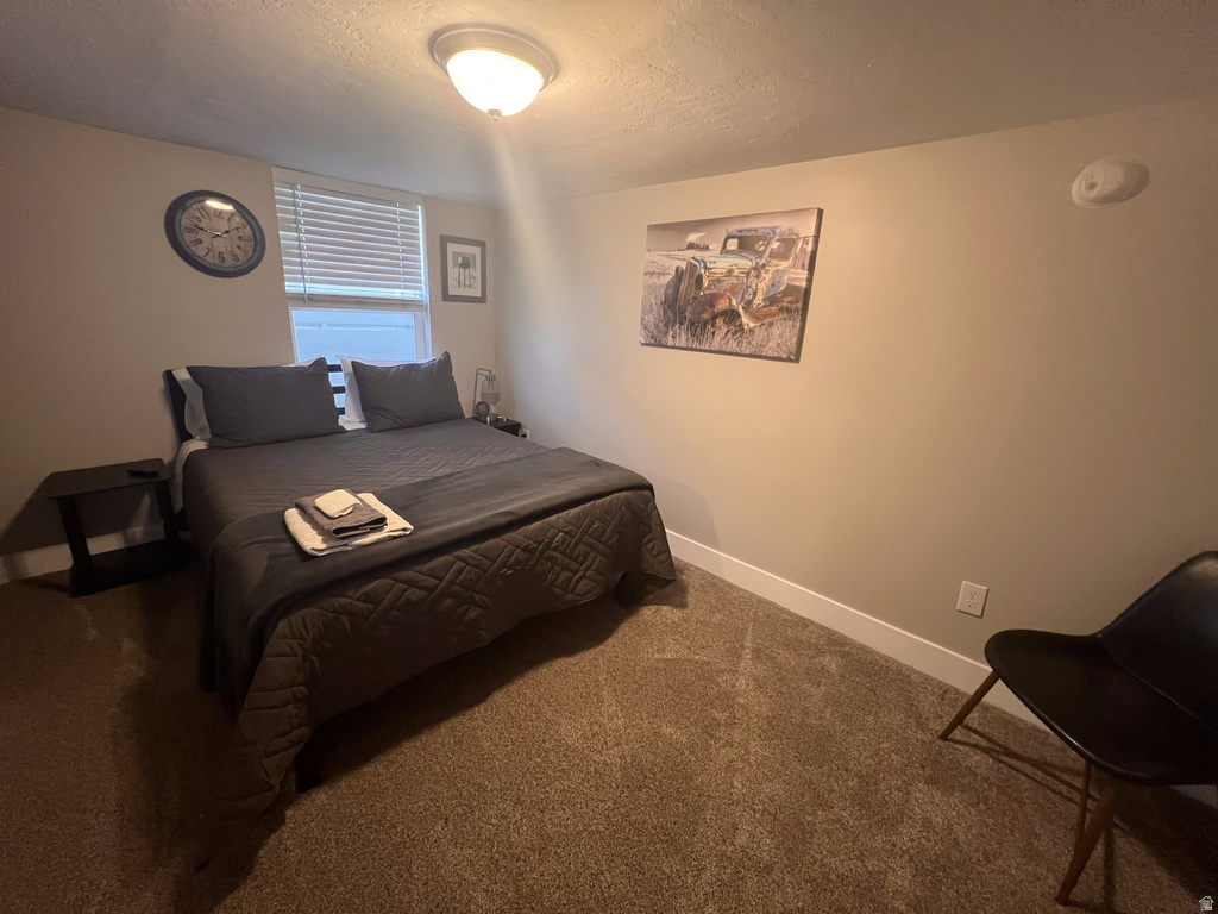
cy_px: 457
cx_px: 609
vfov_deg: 89.9
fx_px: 457
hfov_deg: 106.2
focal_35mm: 13
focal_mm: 1.57
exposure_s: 1/60
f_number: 1.8
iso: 640
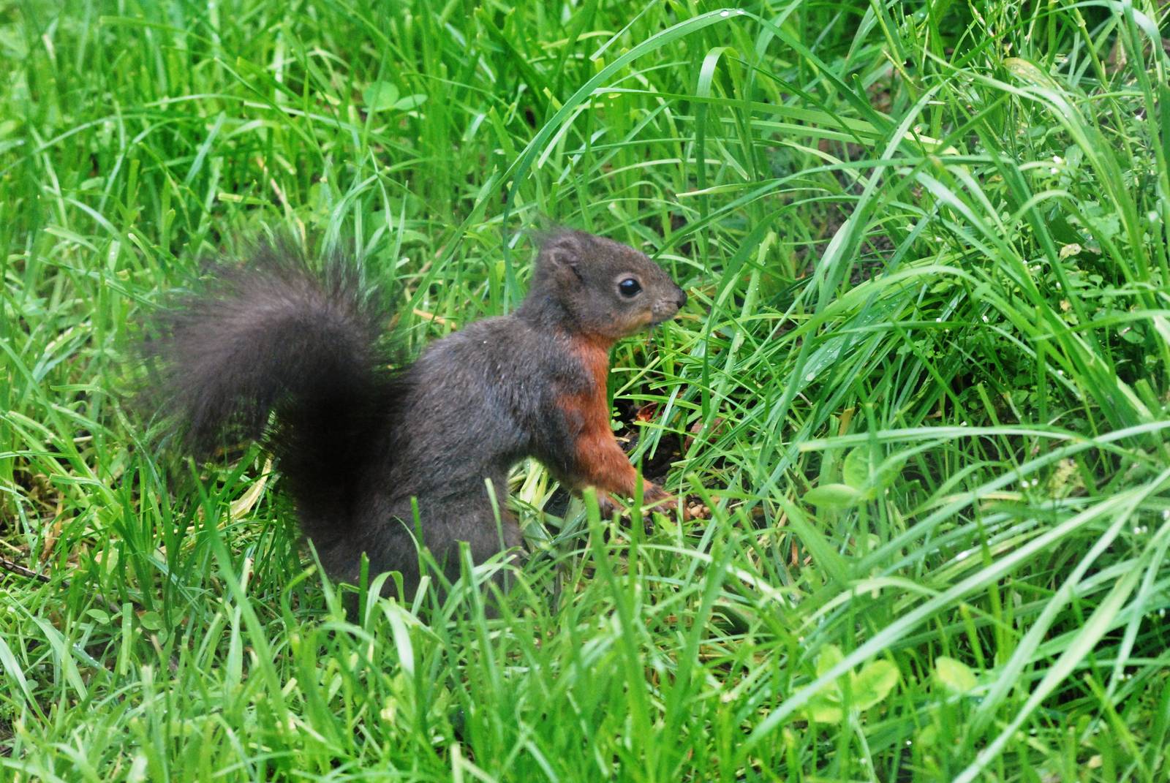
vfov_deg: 8.3
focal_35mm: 165
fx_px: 5369
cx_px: 585
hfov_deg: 12.4
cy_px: 392
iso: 1600
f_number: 6.3
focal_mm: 110
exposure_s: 1/640
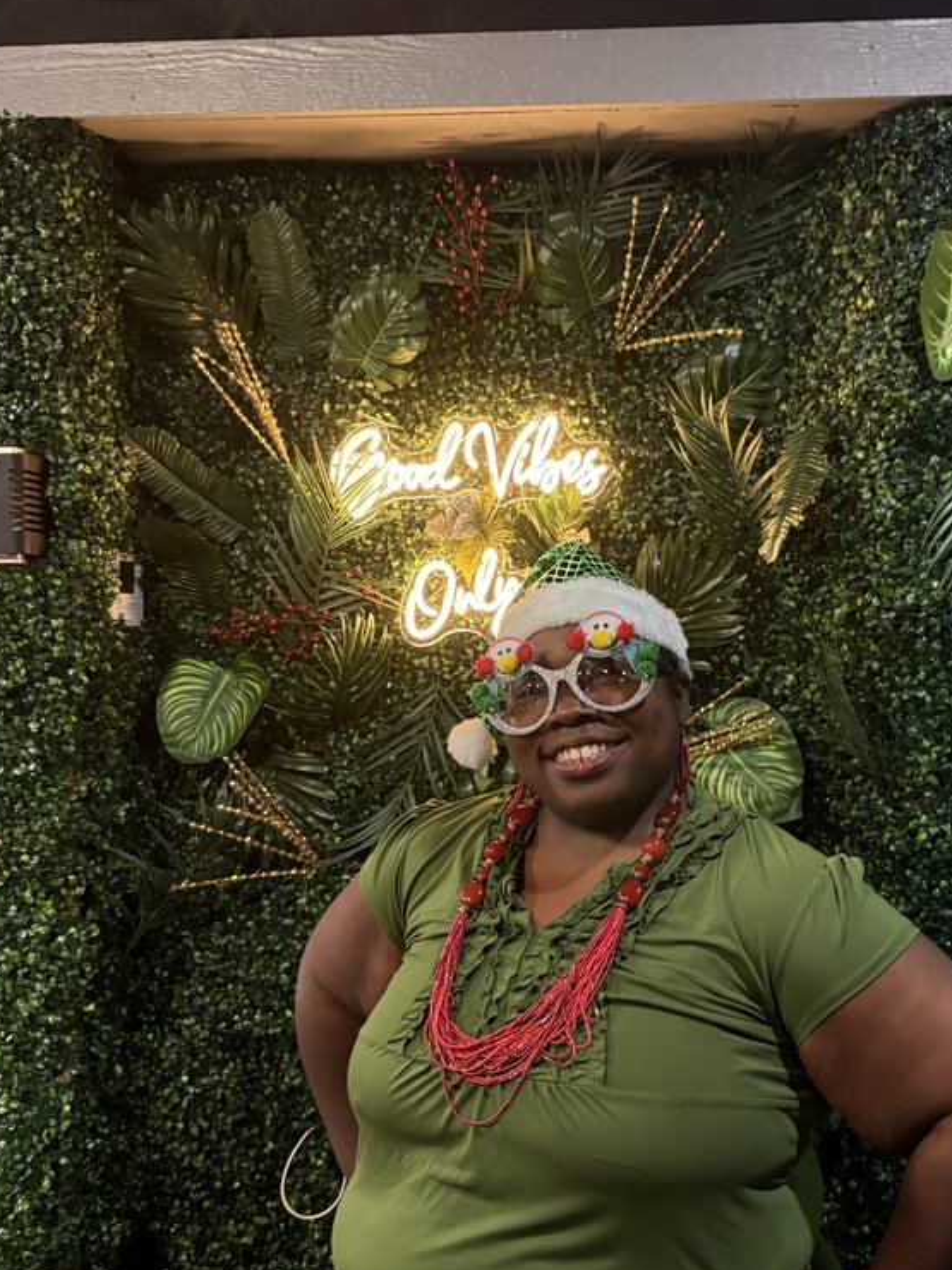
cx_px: 552
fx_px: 1320
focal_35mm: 36
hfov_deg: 39.5
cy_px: 716
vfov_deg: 51.2
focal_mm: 5.96
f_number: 1.6
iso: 400
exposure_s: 1/43
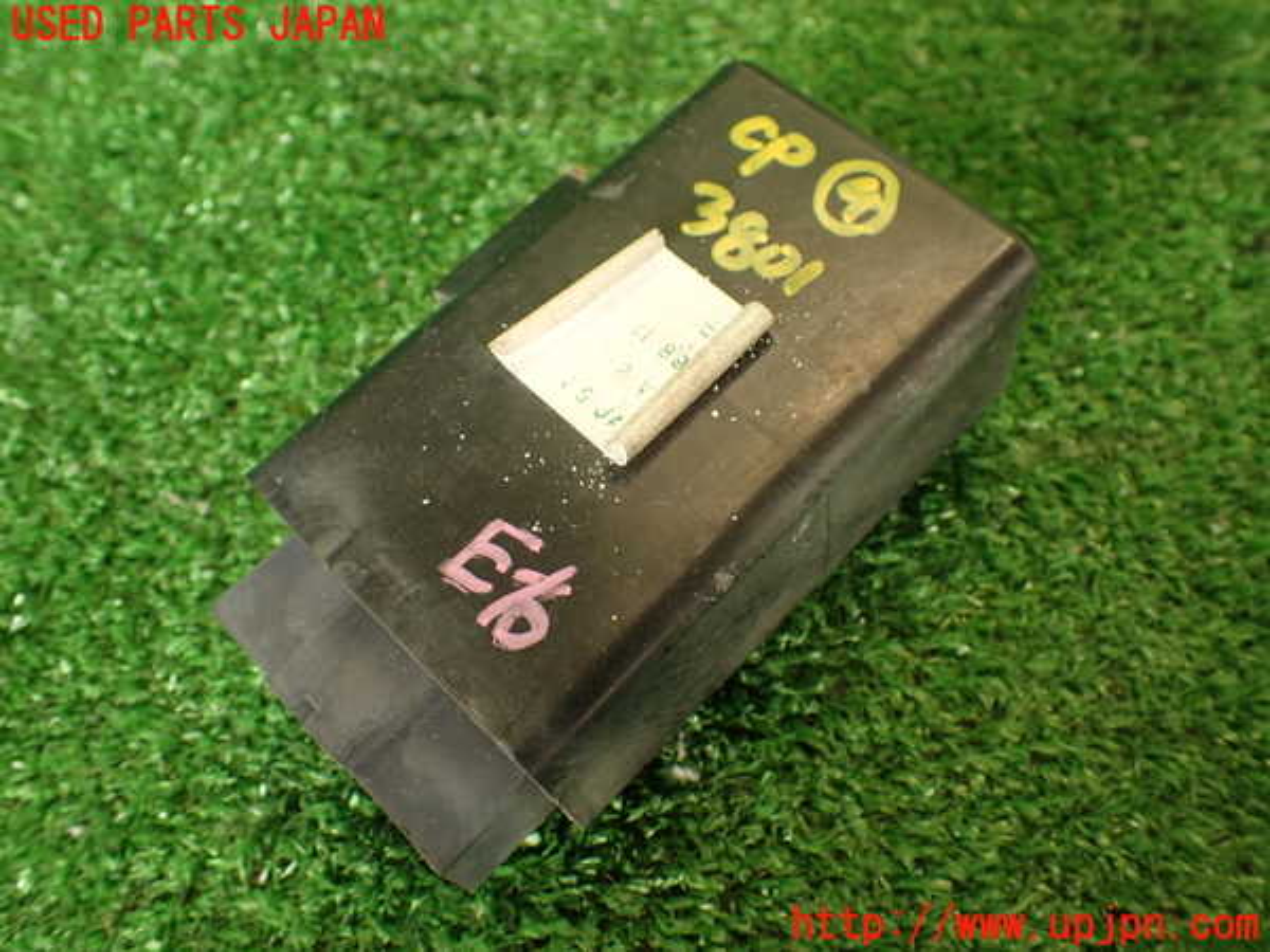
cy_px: 476
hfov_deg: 56.8
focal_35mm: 32
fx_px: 1174
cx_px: 635
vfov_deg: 44.2
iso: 200
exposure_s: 1/40
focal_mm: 5.79
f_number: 2.4
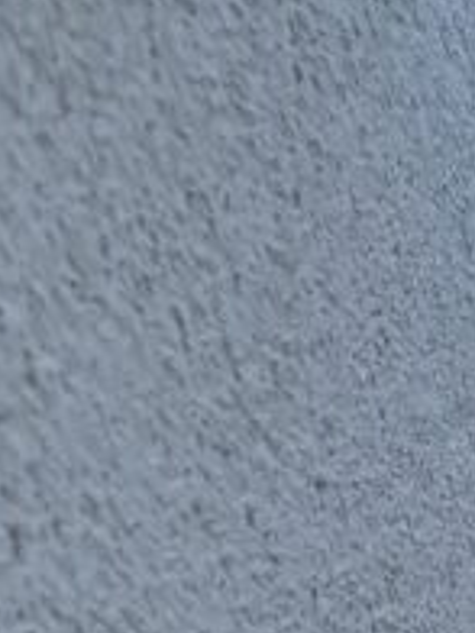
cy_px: 704
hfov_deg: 11.0
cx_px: 1002
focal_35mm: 120
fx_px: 2196
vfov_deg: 15.9
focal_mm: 6.4
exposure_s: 1/180
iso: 50
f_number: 1.8
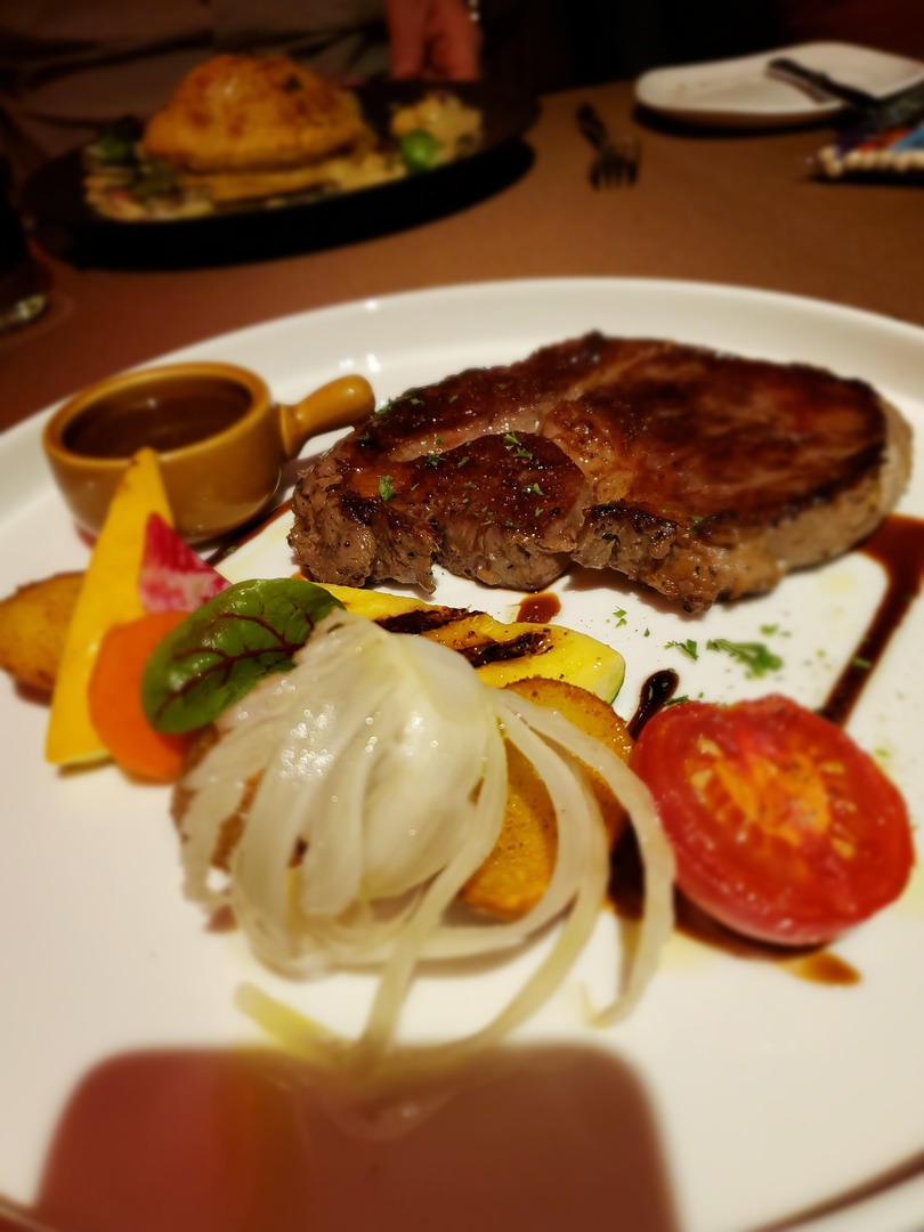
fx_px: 925
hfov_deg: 53.1
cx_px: 462
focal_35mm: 26
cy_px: 616
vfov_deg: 67.3
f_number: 1.5
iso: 100
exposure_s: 1/50
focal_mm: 4.3
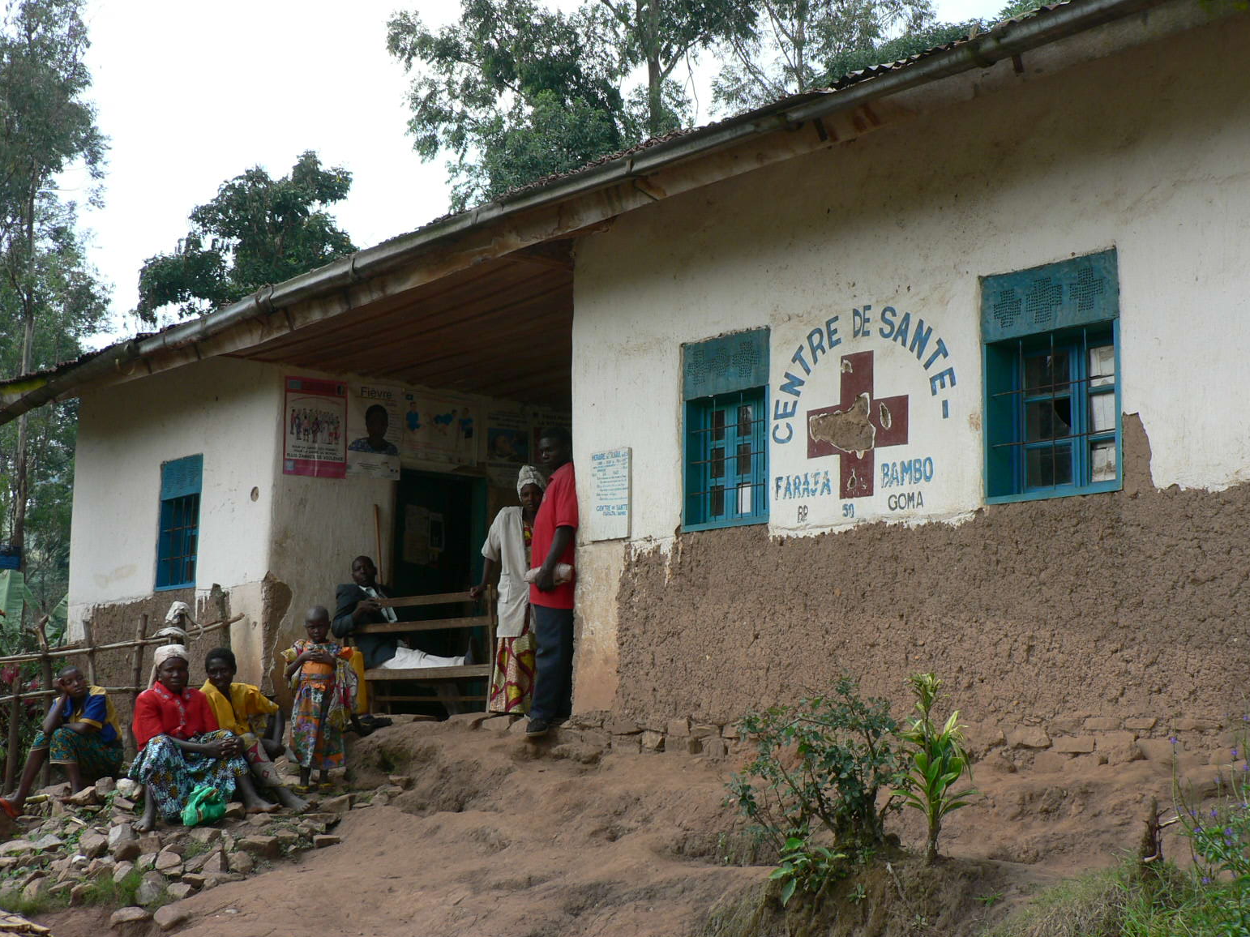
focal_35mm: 55
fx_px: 1986
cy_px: 460
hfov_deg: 34.9
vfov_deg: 26.6
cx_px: 621
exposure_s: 1/160
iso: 80
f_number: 4
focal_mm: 8.8
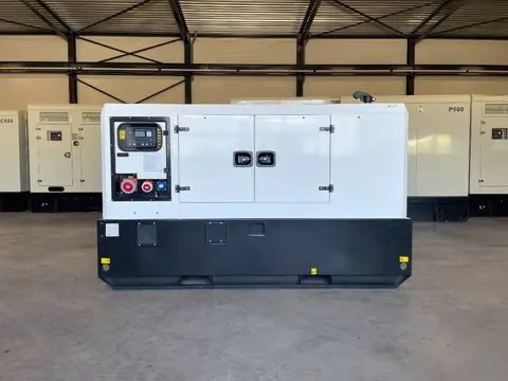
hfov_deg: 67.3
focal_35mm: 26
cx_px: 254
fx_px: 382
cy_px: 190
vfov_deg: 53.1
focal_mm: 4.2
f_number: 1.6
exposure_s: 1/100
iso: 64
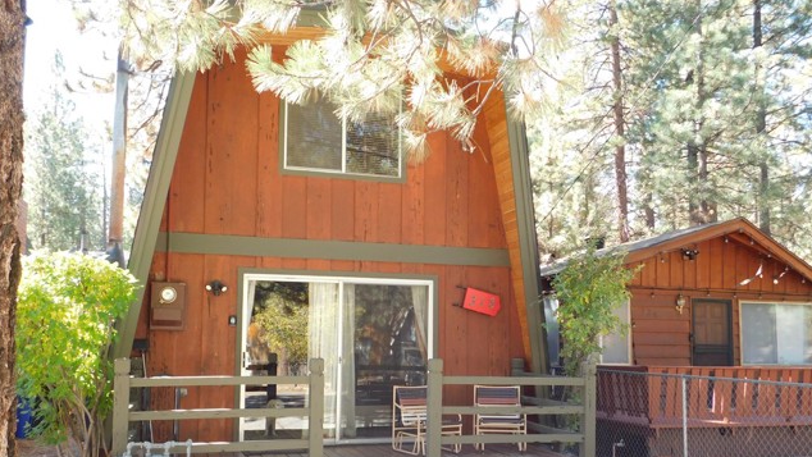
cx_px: 403
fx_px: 711
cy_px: 285
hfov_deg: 59.5
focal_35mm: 33
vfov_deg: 35.5
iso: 125
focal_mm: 5.3
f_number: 3.2
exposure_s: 1/80
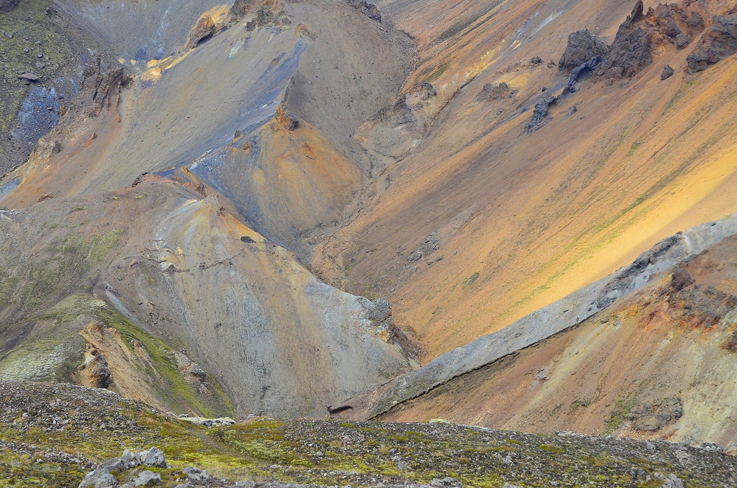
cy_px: 244
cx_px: 368
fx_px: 2604
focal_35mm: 128
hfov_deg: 16.1
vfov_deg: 10.7
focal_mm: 85
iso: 1600
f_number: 11
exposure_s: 1/640
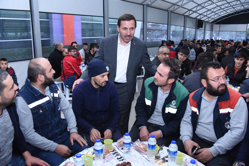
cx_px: 124
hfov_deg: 65.5
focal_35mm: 28
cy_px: 83
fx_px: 194
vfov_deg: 46.4
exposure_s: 1/80
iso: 2500
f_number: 6.3
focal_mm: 28
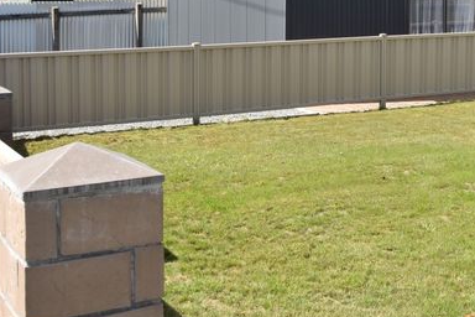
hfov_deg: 28.8
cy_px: 14
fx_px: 871
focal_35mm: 66
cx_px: 464
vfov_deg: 20.1
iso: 100
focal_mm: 22
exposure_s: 1/200
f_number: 10
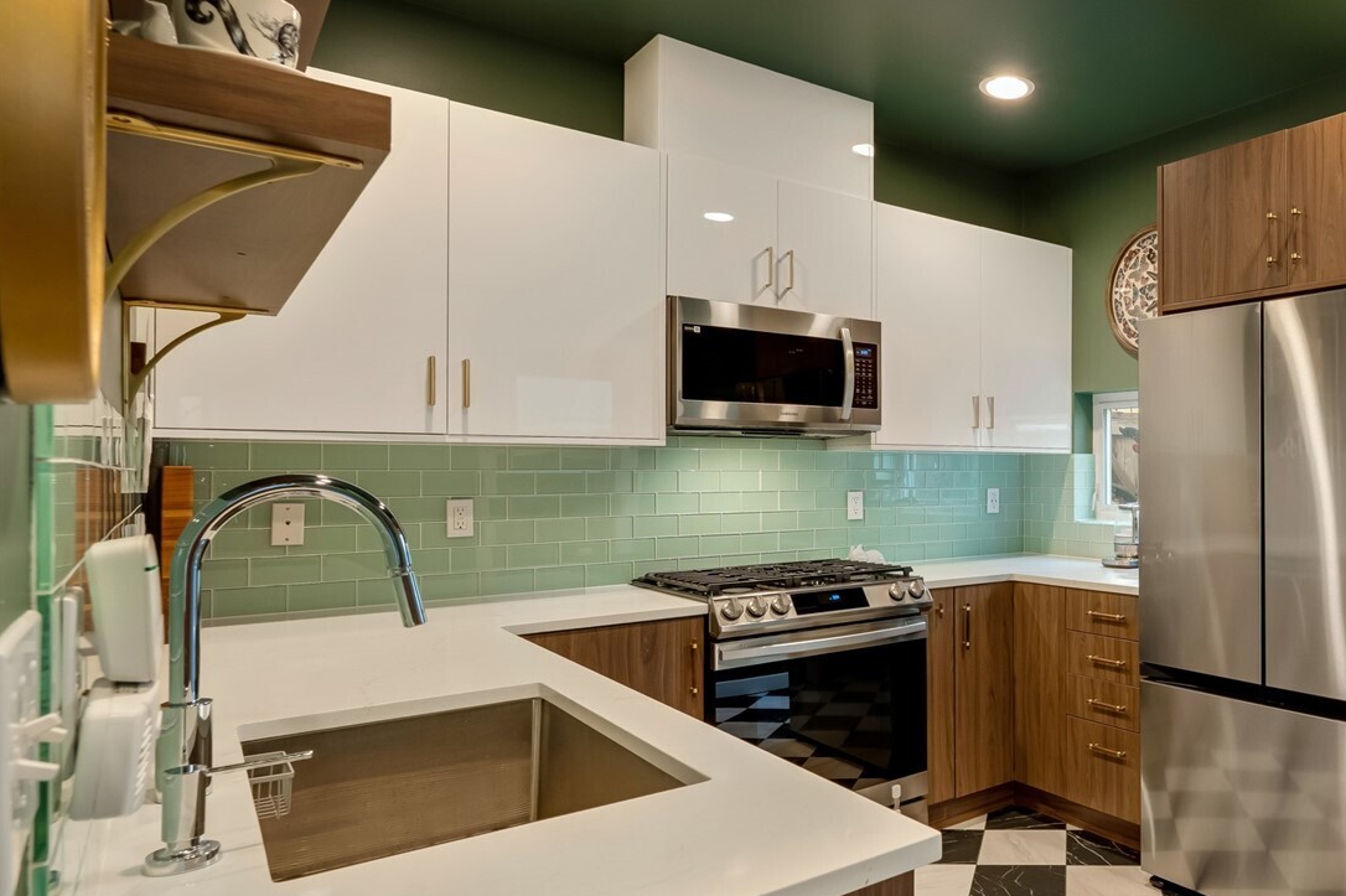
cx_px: 1047
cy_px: 472
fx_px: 934
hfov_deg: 66.0
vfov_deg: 51.2
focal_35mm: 25
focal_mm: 16
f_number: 9
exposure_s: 1/60
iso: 400
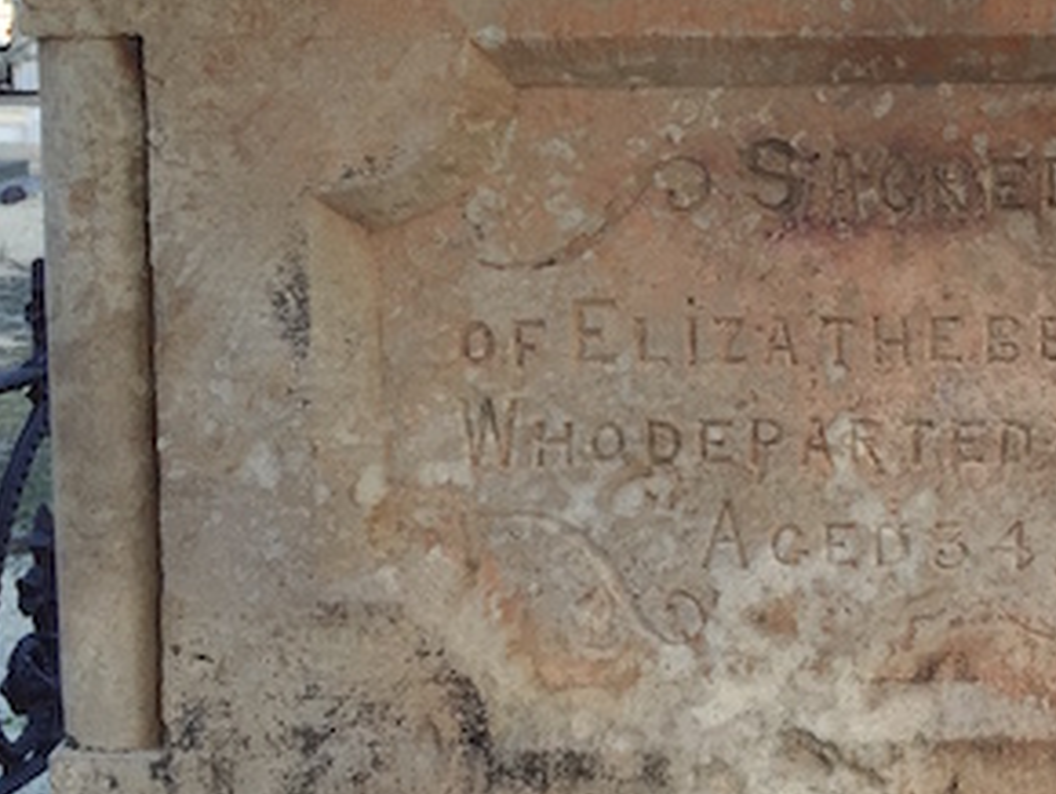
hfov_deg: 20.3
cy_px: 173
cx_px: 1271
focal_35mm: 90
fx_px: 2748
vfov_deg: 16.3
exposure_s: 1/257
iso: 32
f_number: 2.2
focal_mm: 4.15
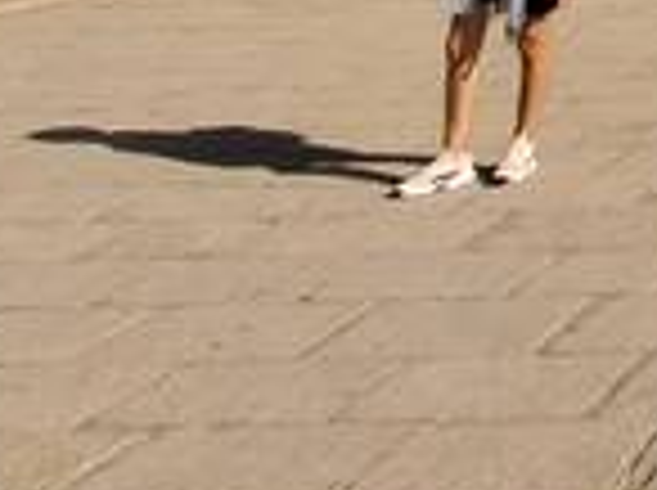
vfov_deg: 14.2
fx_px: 1497
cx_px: 1264
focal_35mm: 79
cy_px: -607
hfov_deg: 18.1
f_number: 2.2
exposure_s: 1/1767
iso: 40
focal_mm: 1.64
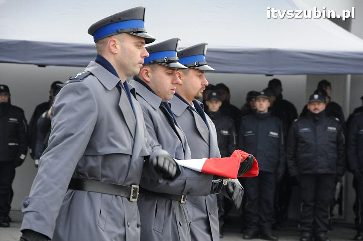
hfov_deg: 13.1
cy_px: 120
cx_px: 182
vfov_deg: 8.7
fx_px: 1587
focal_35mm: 158
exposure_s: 1/160
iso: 1600
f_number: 8
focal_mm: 105
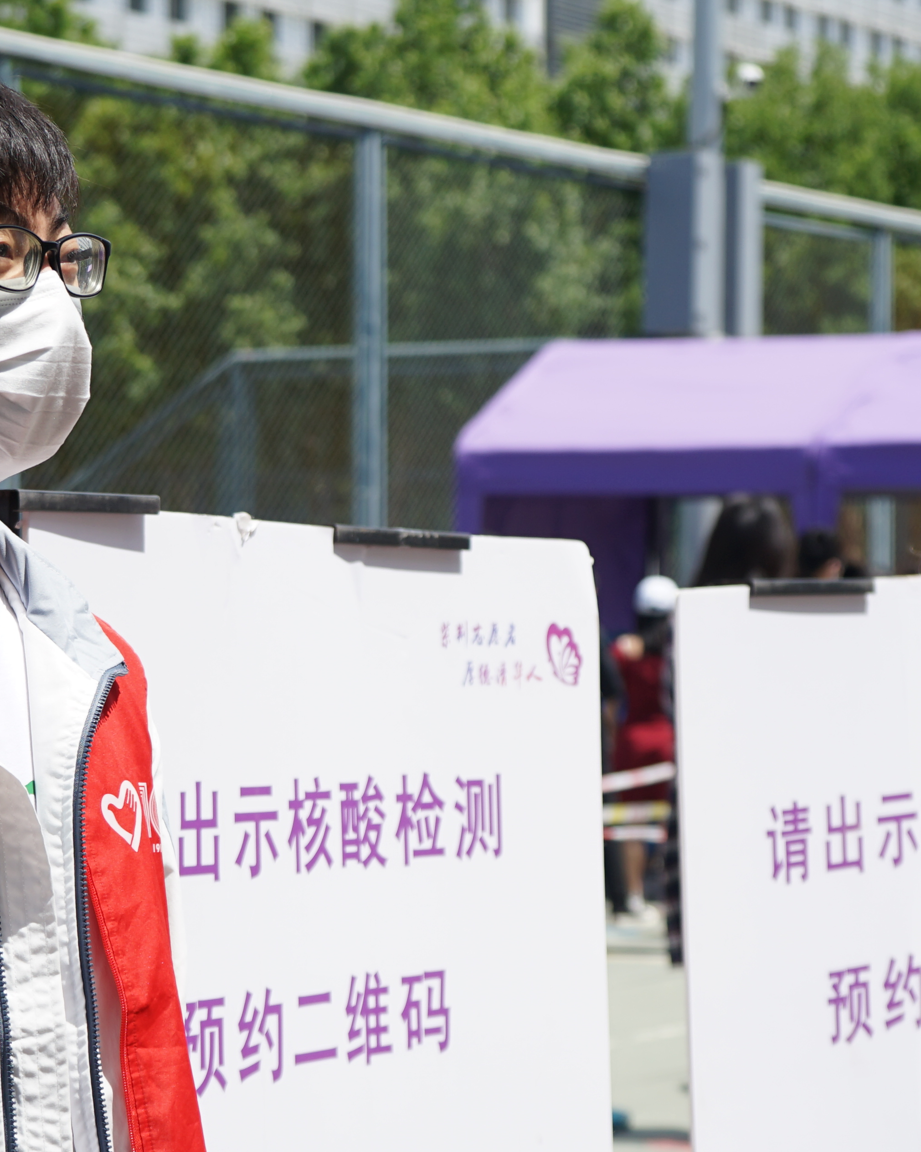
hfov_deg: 14.4
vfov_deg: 17.9
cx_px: 469
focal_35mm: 107
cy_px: 547
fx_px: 3646
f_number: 4.5
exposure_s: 1/800
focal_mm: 48
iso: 100
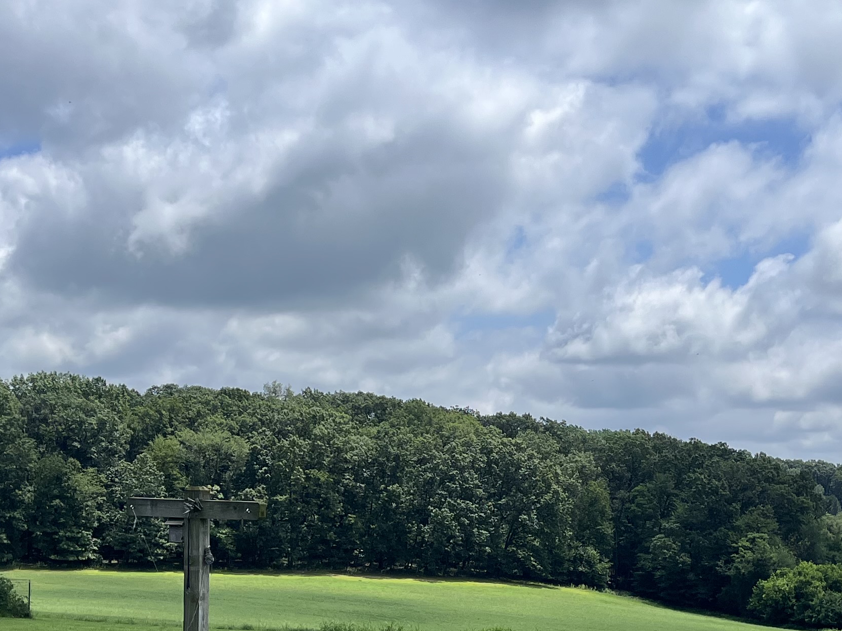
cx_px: 466
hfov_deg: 30.7
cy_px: 537
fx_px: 1532
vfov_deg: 22.8
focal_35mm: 63
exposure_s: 1/5848
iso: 50
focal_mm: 5.1
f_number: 1.6
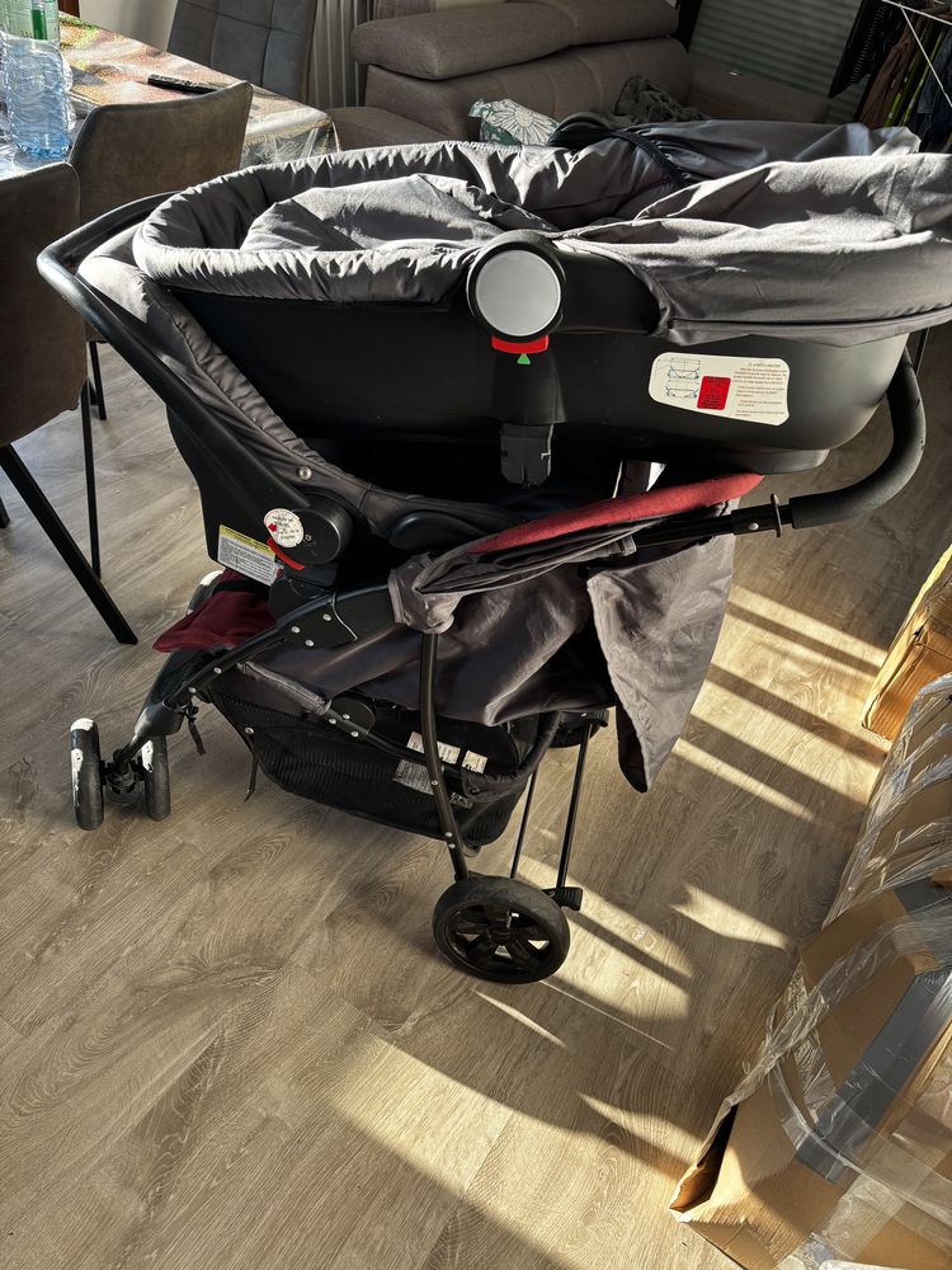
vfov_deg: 67.3
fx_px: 953
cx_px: 476
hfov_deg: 53.1
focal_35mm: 26
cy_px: 635
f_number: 1.6
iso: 50
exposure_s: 1/121
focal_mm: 5.96
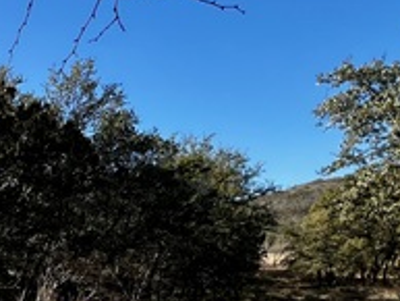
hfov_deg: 35.5
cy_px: 355
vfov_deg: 29.3
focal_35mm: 43
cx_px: -68
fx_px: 497
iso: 32
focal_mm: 1.57
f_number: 1.8
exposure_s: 1/337
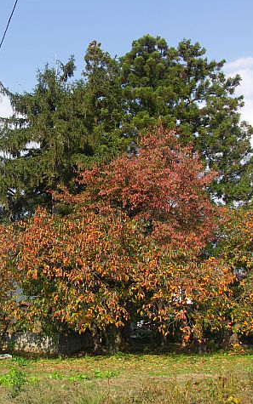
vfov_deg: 49.3
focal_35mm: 40
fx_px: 441
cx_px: 54
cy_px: 201
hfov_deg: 31.3
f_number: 5
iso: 50
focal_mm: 7.2
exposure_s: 1/200
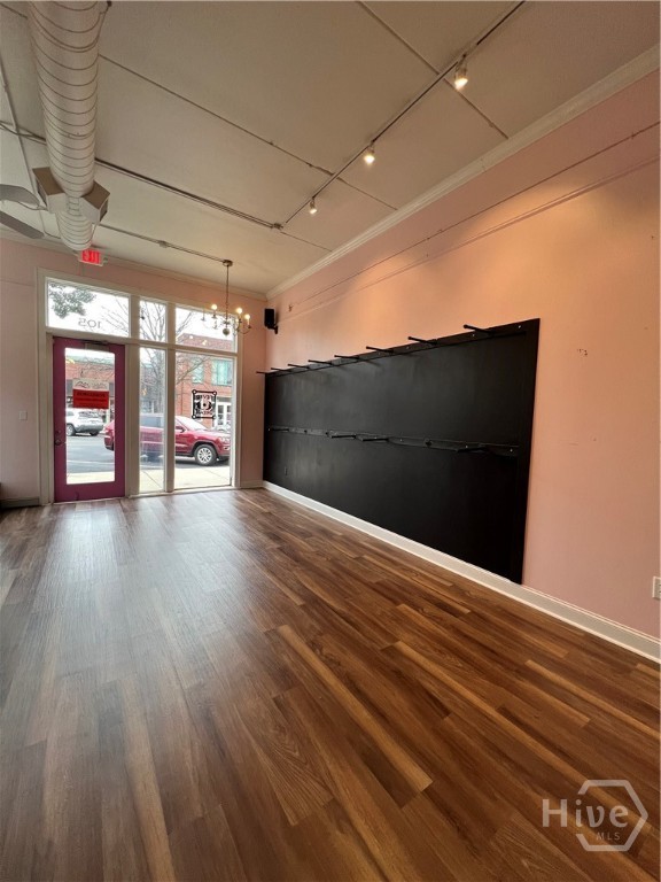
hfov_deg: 89.9
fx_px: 331
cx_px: 330
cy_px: 441
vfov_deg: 106.2
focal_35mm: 13
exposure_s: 1/120
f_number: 1.8
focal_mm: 1.57
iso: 125
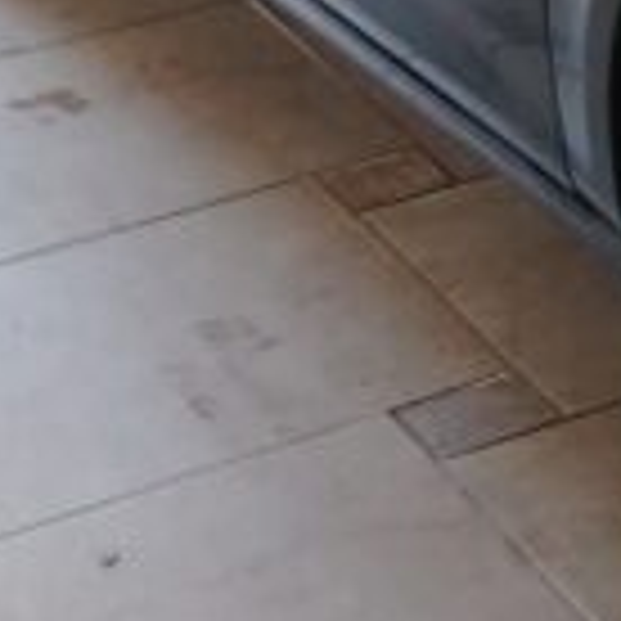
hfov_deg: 10.0
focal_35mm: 157
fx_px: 3187
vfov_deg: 10.3
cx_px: 1404
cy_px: -585
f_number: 1.75
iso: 391
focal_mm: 5.25
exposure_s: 1/50
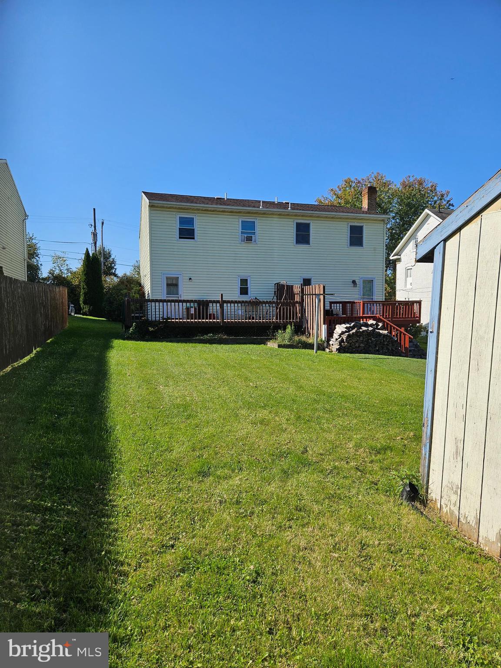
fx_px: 444
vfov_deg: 73.9
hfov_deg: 58.9
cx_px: 250
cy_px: 334
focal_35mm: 23
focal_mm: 5.4
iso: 25
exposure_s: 1/2497
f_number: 1.8
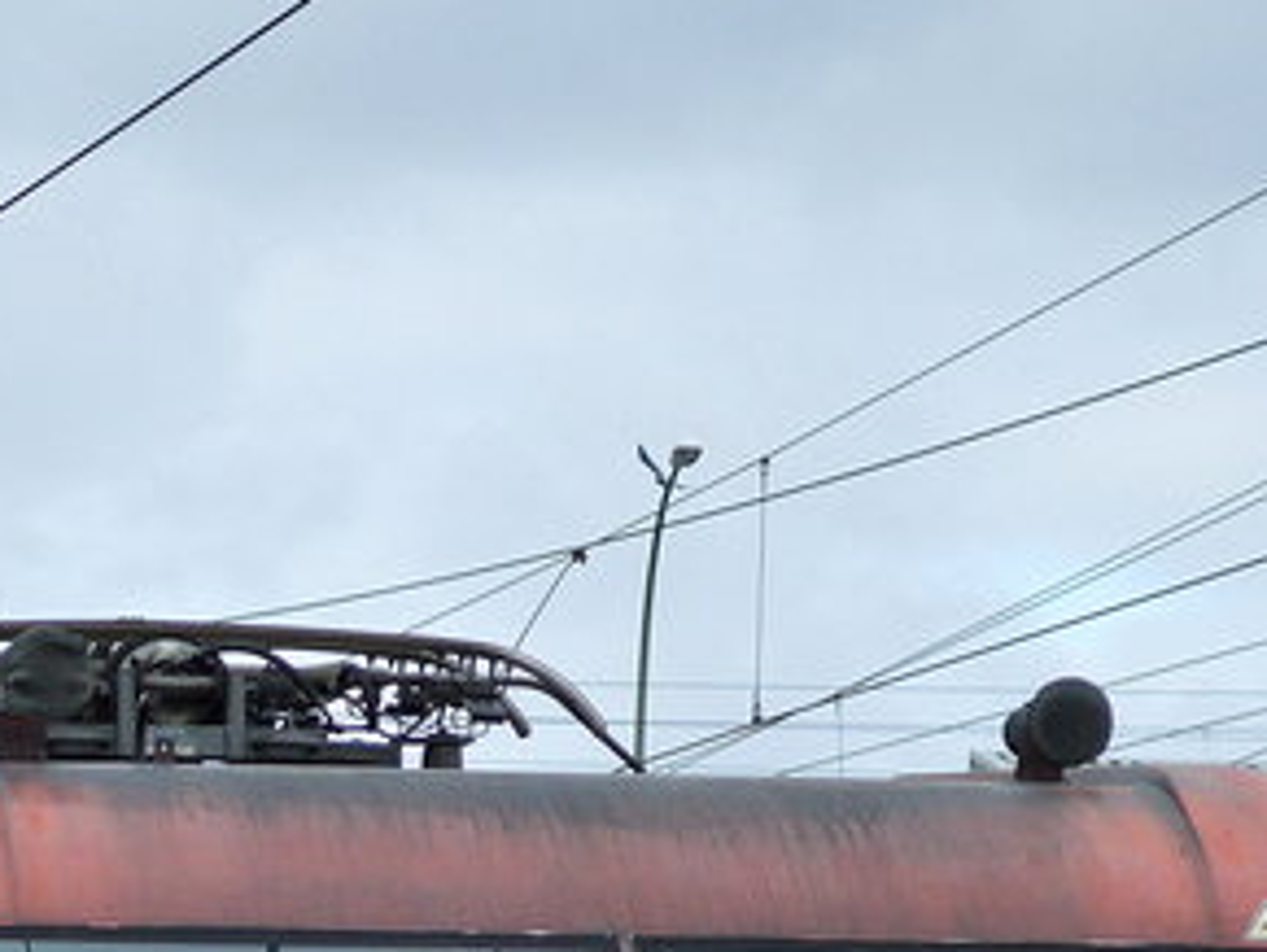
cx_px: -162
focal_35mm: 274
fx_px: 10037
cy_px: 1662
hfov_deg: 7.2
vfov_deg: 5.4
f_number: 5.3
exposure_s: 1/800
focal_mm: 46
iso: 400
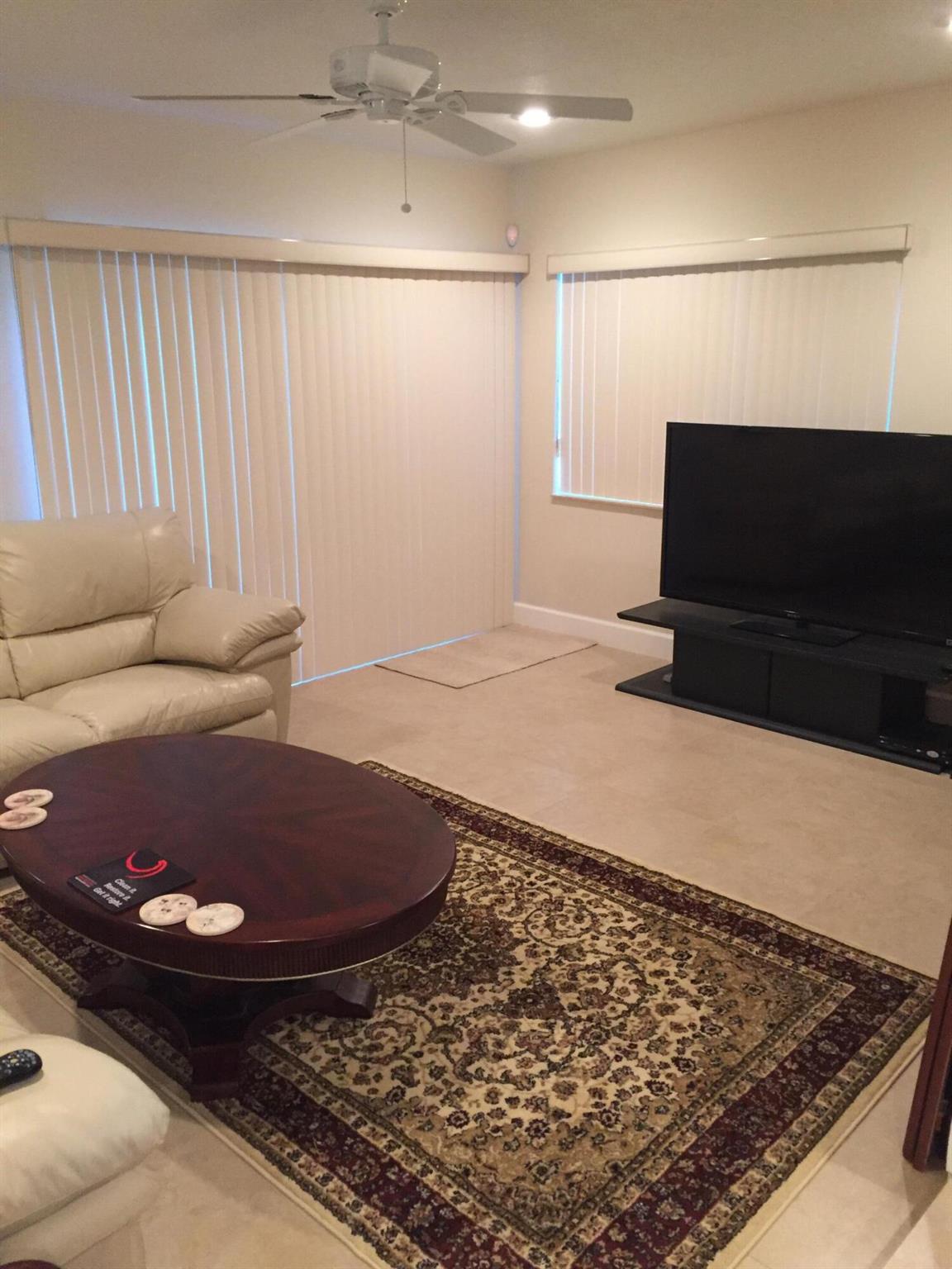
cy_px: 634
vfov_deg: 61.7
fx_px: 1063
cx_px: 476
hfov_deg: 48.2
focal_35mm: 29
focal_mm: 4.15
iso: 200
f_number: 2.2
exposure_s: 1/30
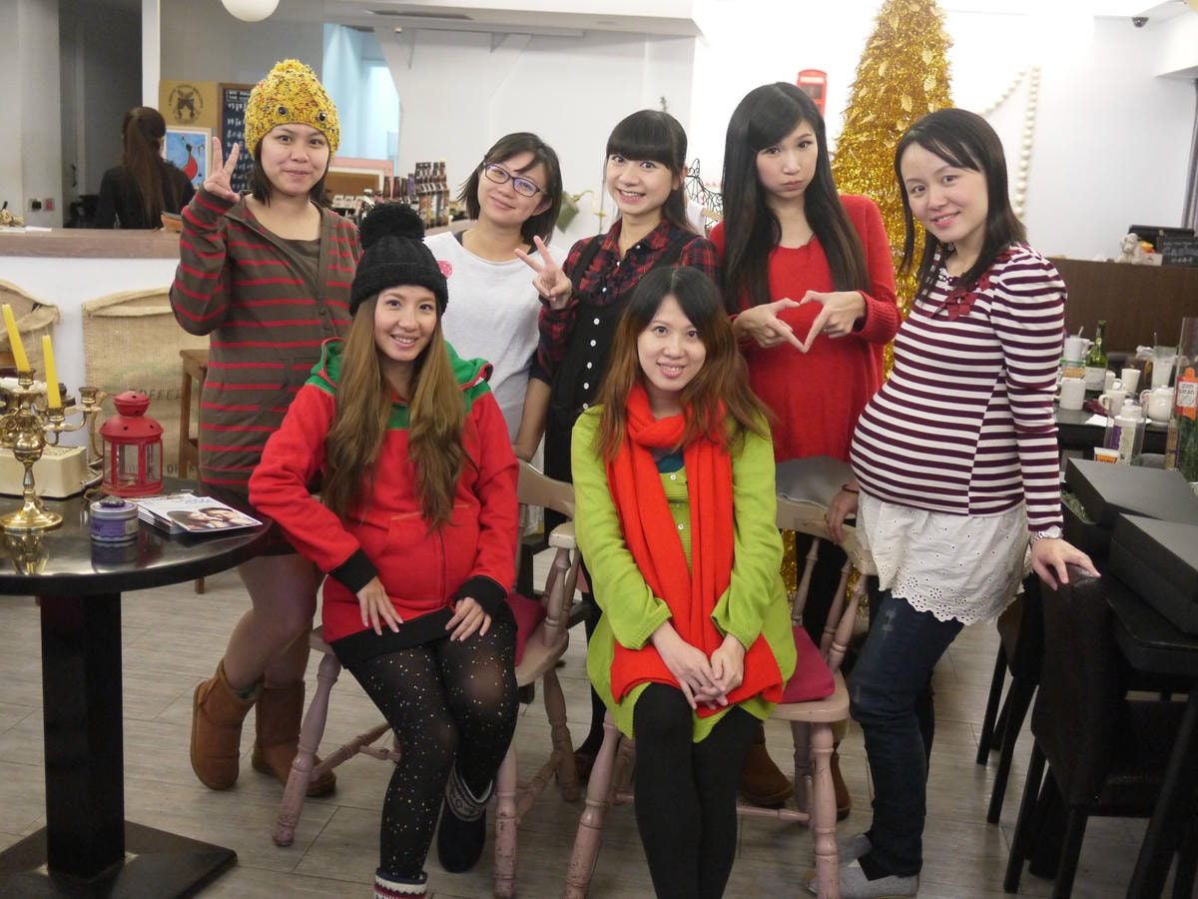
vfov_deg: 36.0
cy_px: 450
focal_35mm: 40
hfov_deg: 46.8
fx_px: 1384
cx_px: 599
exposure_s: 1/60
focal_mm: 20
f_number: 1.7
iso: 800
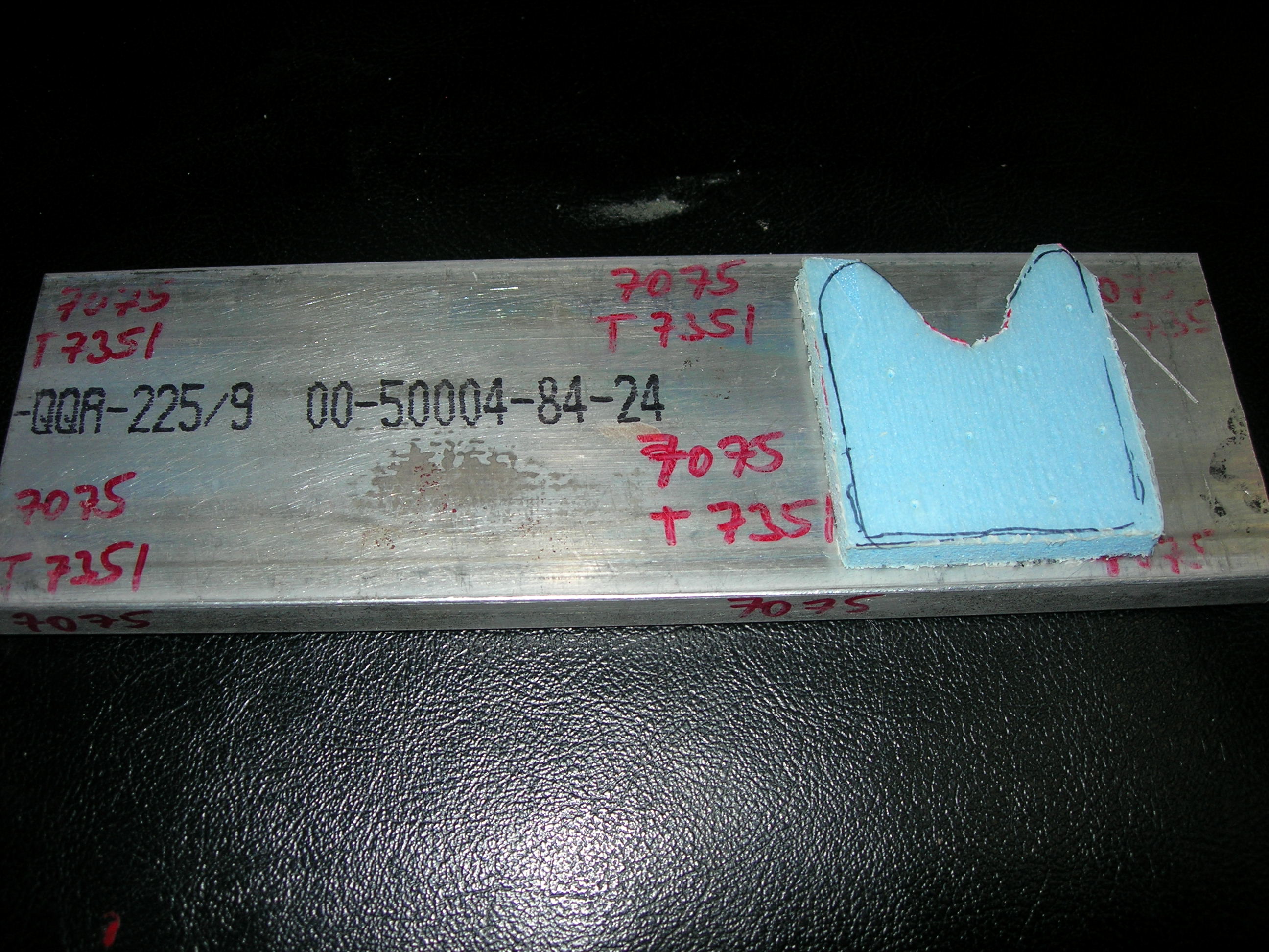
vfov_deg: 37.7
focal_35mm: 38
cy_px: 476
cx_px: 634
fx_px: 1393
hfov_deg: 49.0
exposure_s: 1/60.1
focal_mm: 7.8
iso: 64
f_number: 2.8
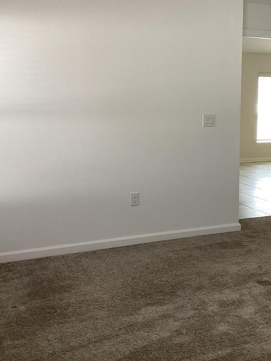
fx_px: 480
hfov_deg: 31.2
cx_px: 192
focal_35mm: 46
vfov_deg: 41.2
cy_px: 166
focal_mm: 3.3
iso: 50
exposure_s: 1/60
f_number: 2.4
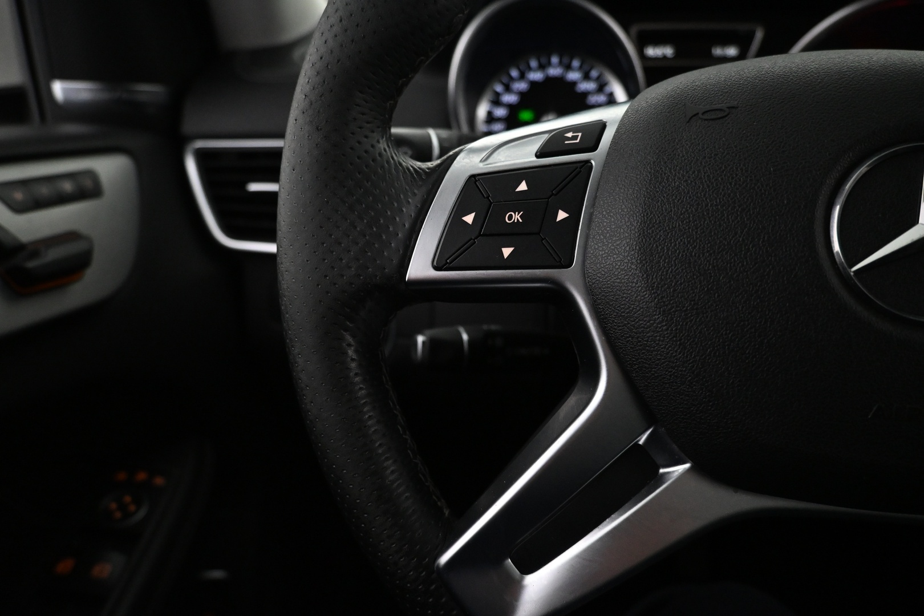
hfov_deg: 73.7
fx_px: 616
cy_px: 308
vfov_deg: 53.1
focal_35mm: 24
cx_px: 462
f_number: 3.5
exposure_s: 1/80
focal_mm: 16
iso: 3200
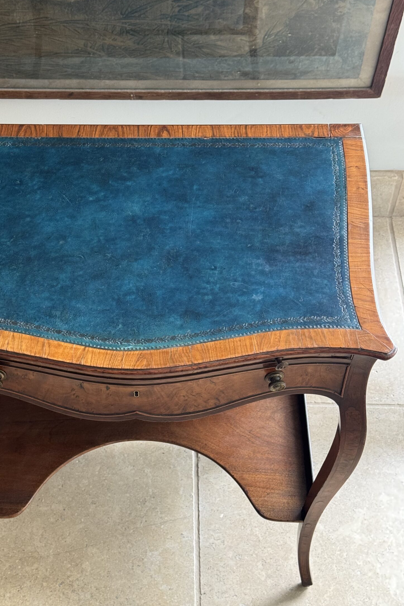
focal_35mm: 59
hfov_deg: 22.9
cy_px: 297
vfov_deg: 33.9
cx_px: 138
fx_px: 993
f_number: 1.78
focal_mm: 6.76
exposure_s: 1/60
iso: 200
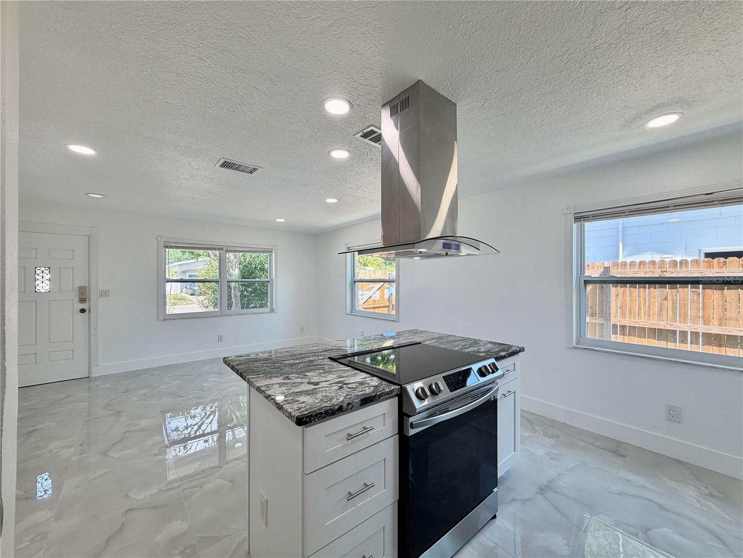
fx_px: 300
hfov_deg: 102.1
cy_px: 279
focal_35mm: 14
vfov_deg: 85.7
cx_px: 372
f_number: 2.2
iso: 100
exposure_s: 1/120
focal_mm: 2.22
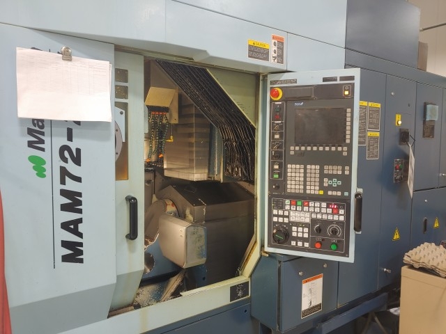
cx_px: 223
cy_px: 167
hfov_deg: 69.4
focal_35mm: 25
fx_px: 322
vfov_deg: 54.9
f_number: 1.5
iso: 150
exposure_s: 1/40
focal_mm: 4.23
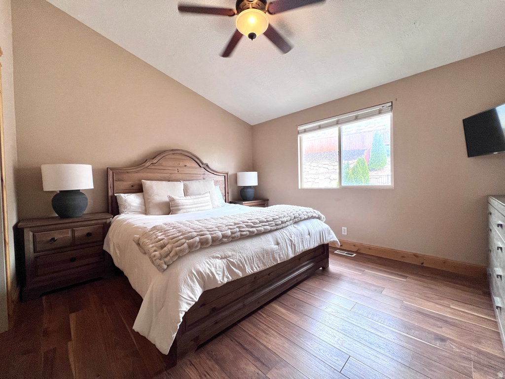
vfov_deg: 89.9
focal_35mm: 13
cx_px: 252
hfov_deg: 106.2
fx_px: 190
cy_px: 190
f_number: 1.8
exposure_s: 1/120
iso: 100
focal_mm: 1.57
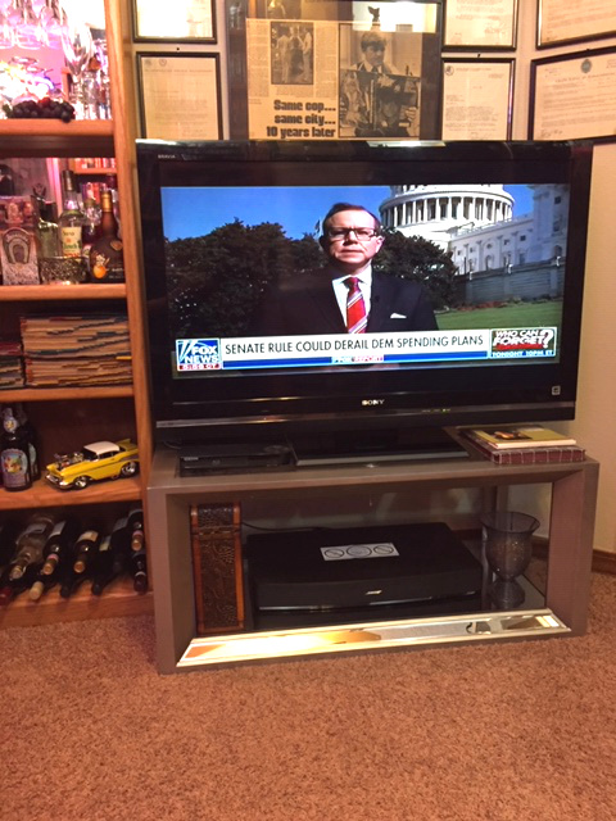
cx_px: 308
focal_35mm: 29
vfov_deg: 61.7
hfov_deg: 48.2
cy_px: 410
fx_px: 688
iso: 250
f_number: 2.2
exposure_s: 1/30
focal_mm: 4.15
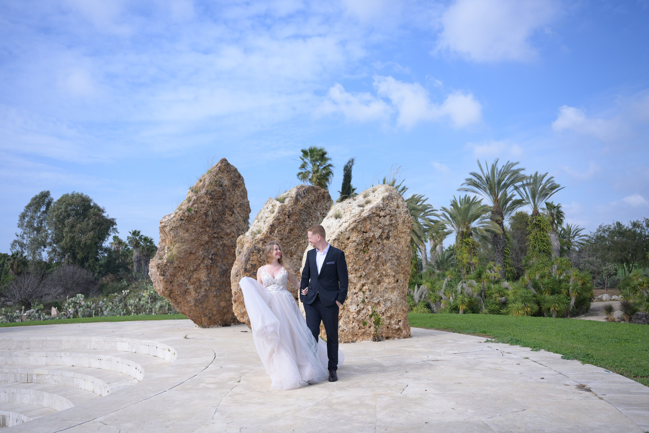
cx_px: 324
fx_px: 523
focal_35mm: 29
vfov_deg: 45.0
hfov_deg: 63.6
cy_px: 216
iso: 125
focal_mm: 29
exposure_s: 1/1600
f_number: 3.5
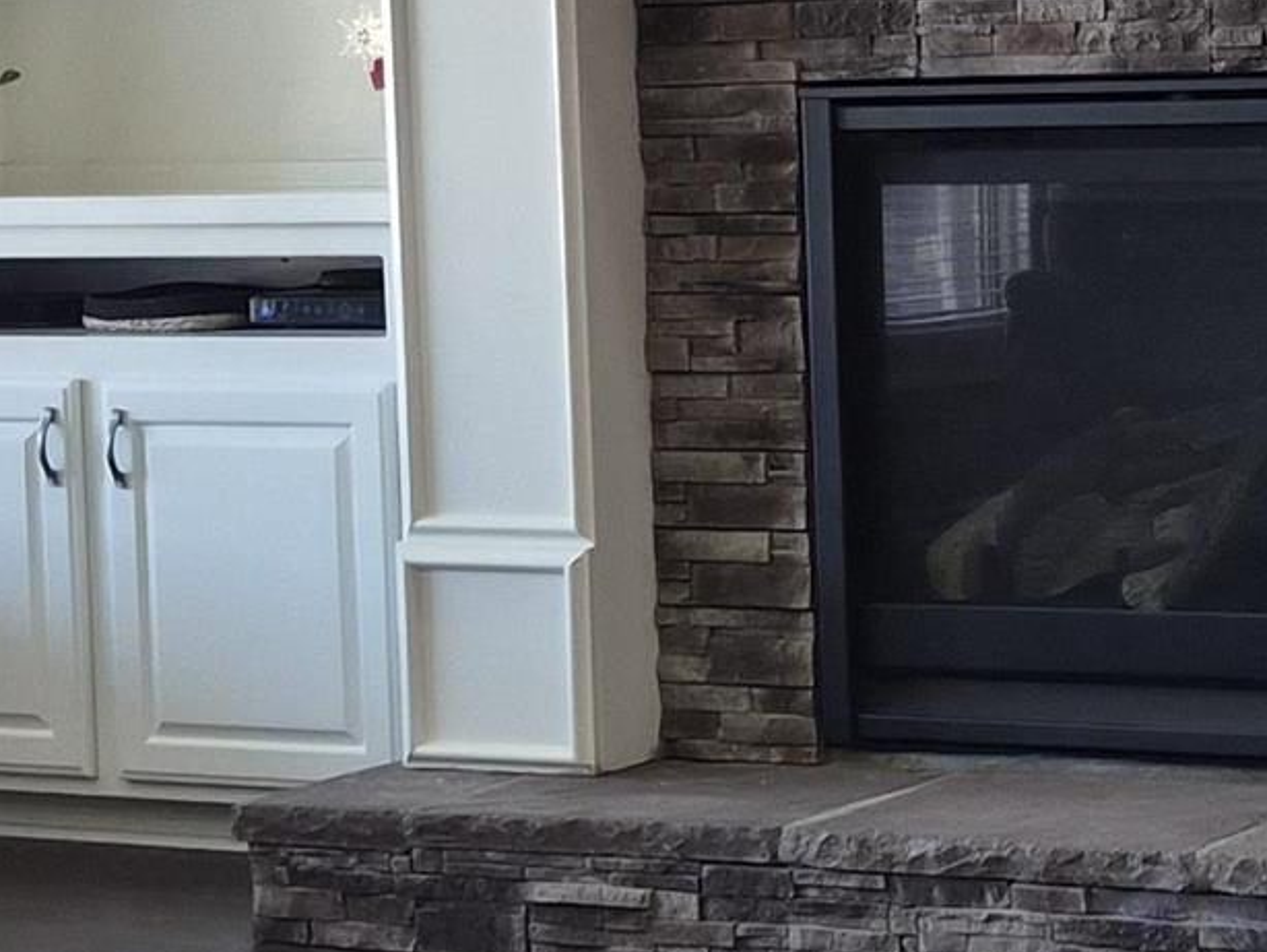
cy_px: 487
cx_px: 1205
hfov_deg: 16.8
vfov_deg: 12.9
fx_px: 4211
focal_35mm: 115
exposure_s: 1/120
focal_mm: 5.4
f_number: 1.8
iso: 200
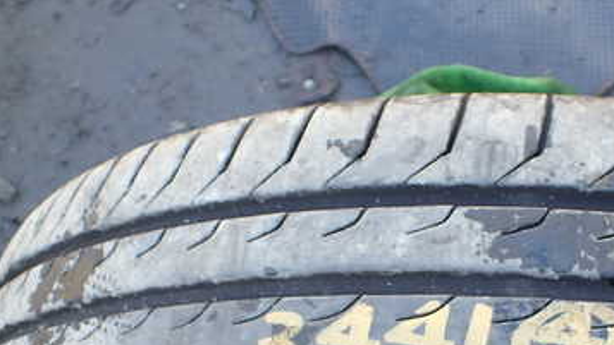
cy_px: 342
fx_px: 896
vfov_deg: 21.1
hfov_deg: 37.3
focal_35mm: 55
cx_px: 430
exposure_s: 1/125
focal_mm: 5.4
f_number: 2.3
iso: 100
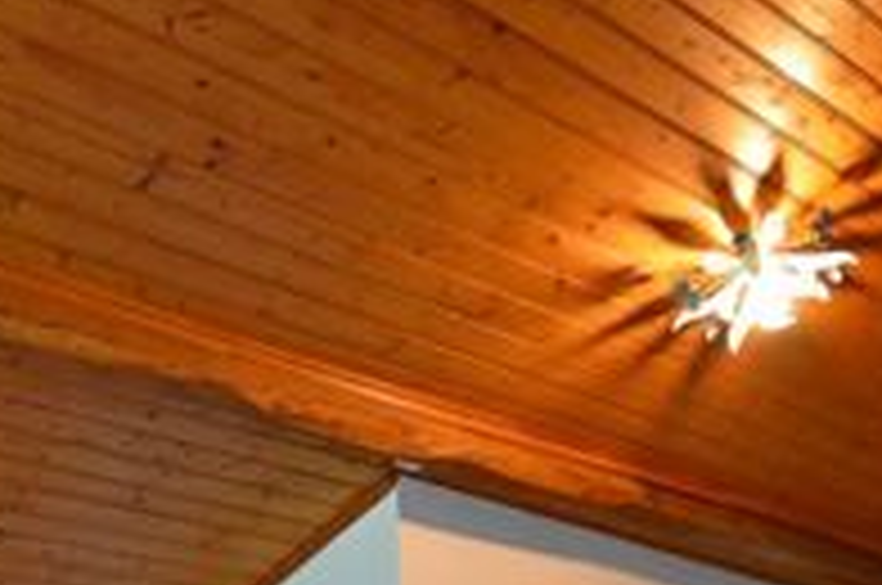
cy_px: 1026
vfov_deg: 19.4
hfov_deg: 36.9
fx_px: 1321
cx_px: 403
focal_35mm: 54
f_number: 3.5
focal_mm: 10
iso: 800
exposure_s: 1/60
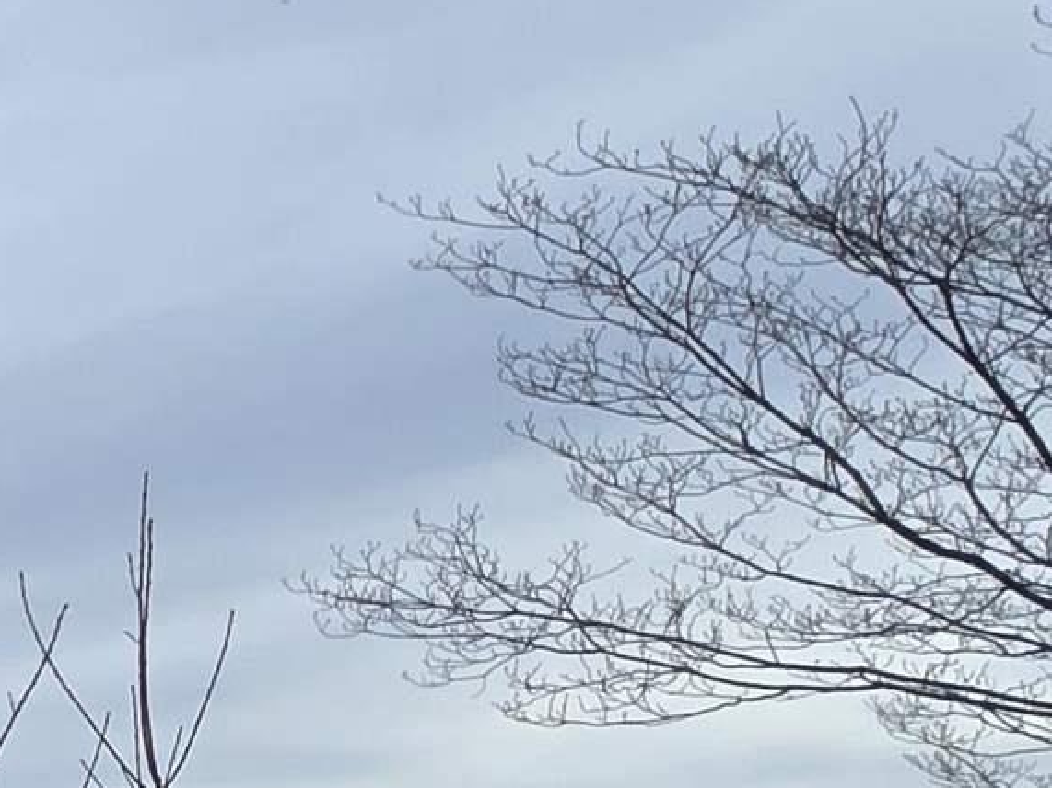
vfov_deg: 20.7
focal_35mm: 70
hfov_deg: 16.0
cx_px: -1365
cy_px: 641
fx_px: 2127
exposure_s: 1/1218
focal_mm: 2.2
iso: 50
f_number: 2.2
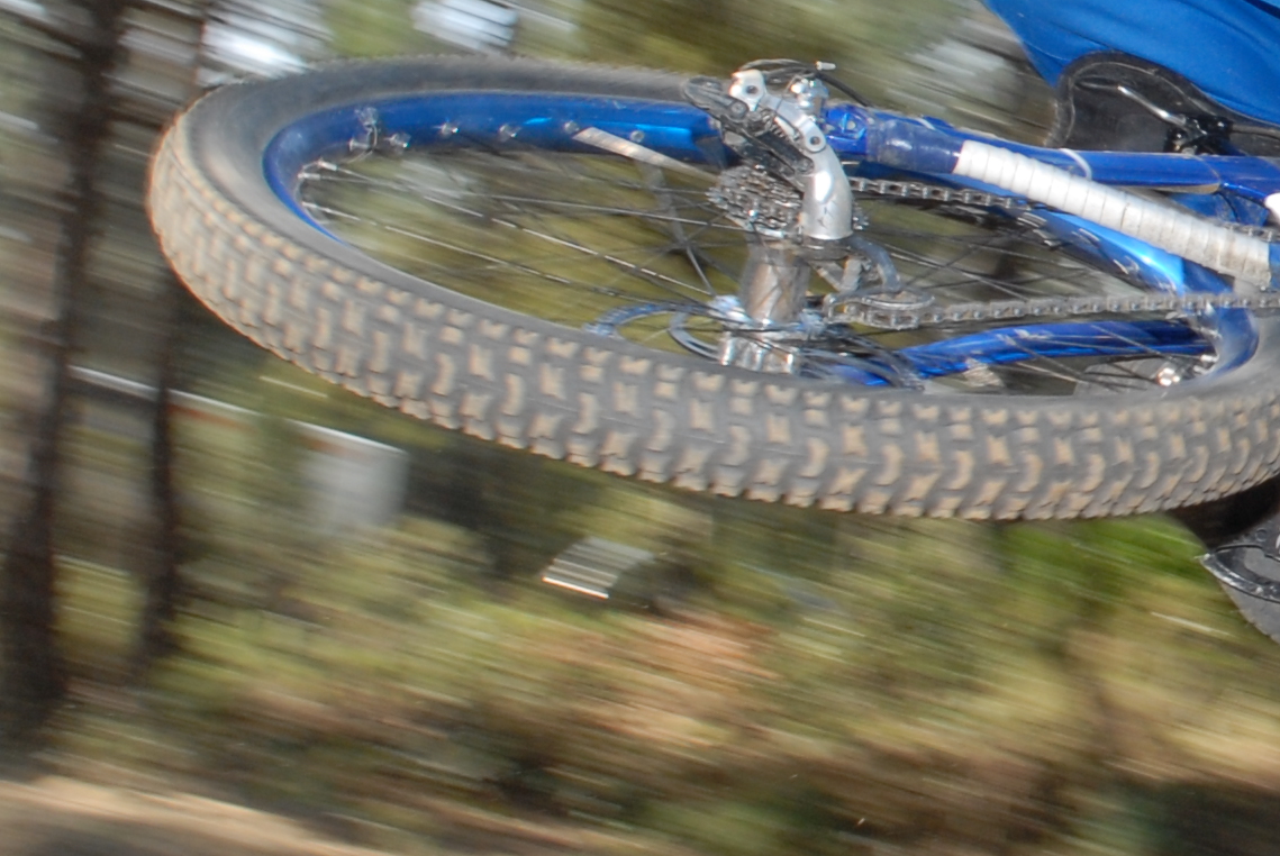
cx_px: 1708
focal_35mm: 87
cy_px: 234
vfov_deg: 15.7
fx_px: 3086
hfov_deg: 21.1
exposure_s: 1/100
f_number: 7.1
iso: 250
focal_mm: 17
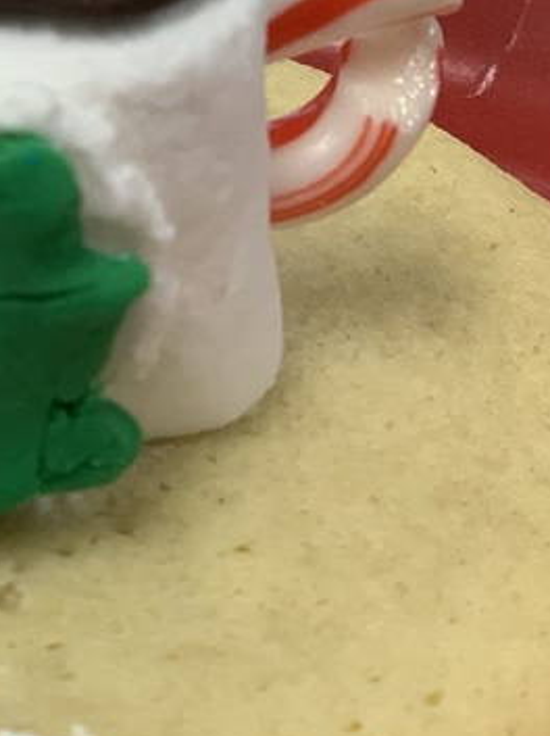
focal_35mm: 151
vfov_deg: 13.0
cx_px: 117
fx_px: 3205
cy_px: 148
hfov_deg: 9.8
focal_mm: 6
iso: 125
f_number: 2.4
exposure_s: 1/102
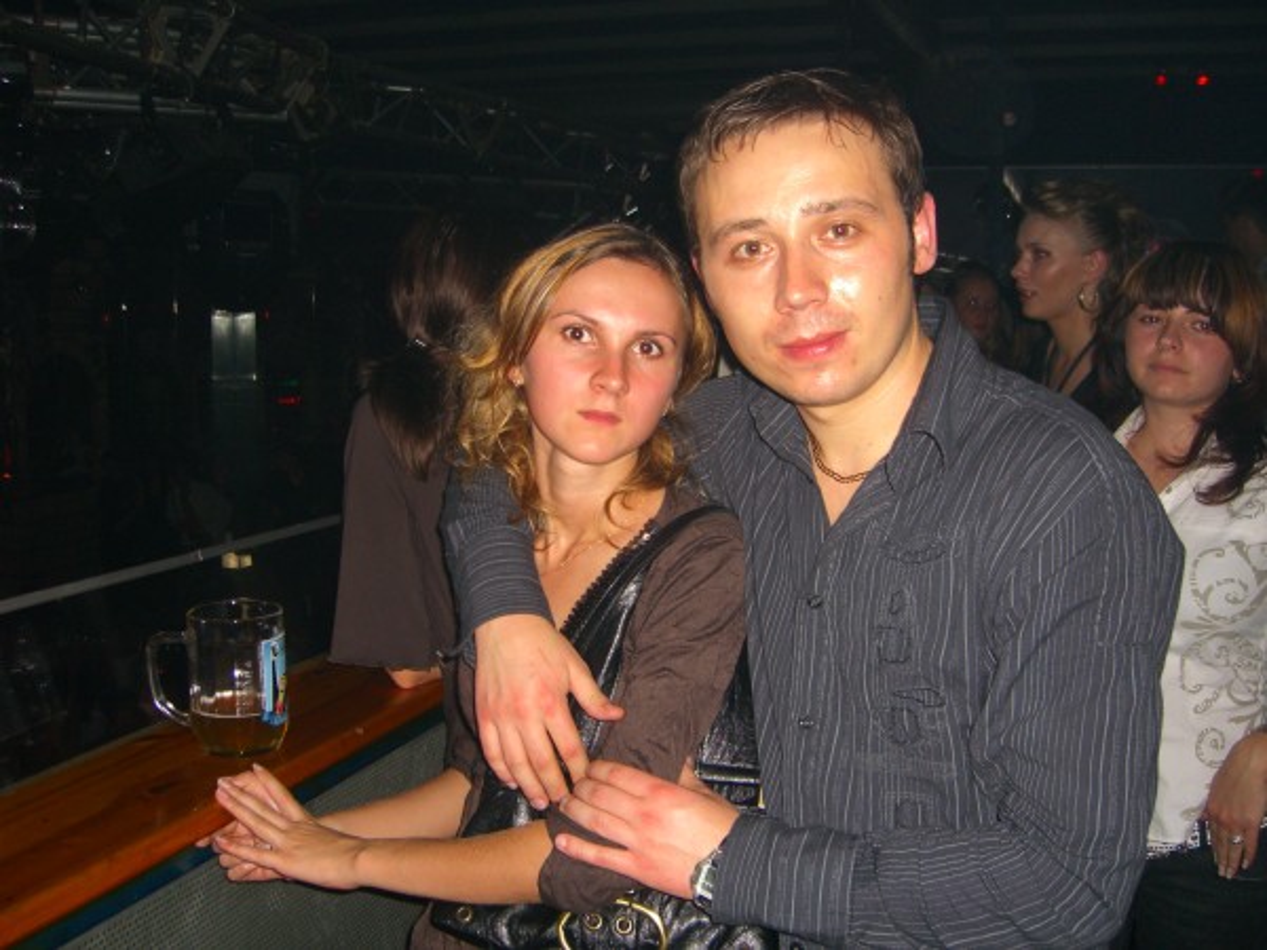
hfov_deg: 49.0
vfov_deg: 37.7
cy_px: 475
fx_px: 1391
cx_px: 634
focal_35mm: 38
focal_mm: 7.9
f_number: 2.8
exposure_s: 1/60
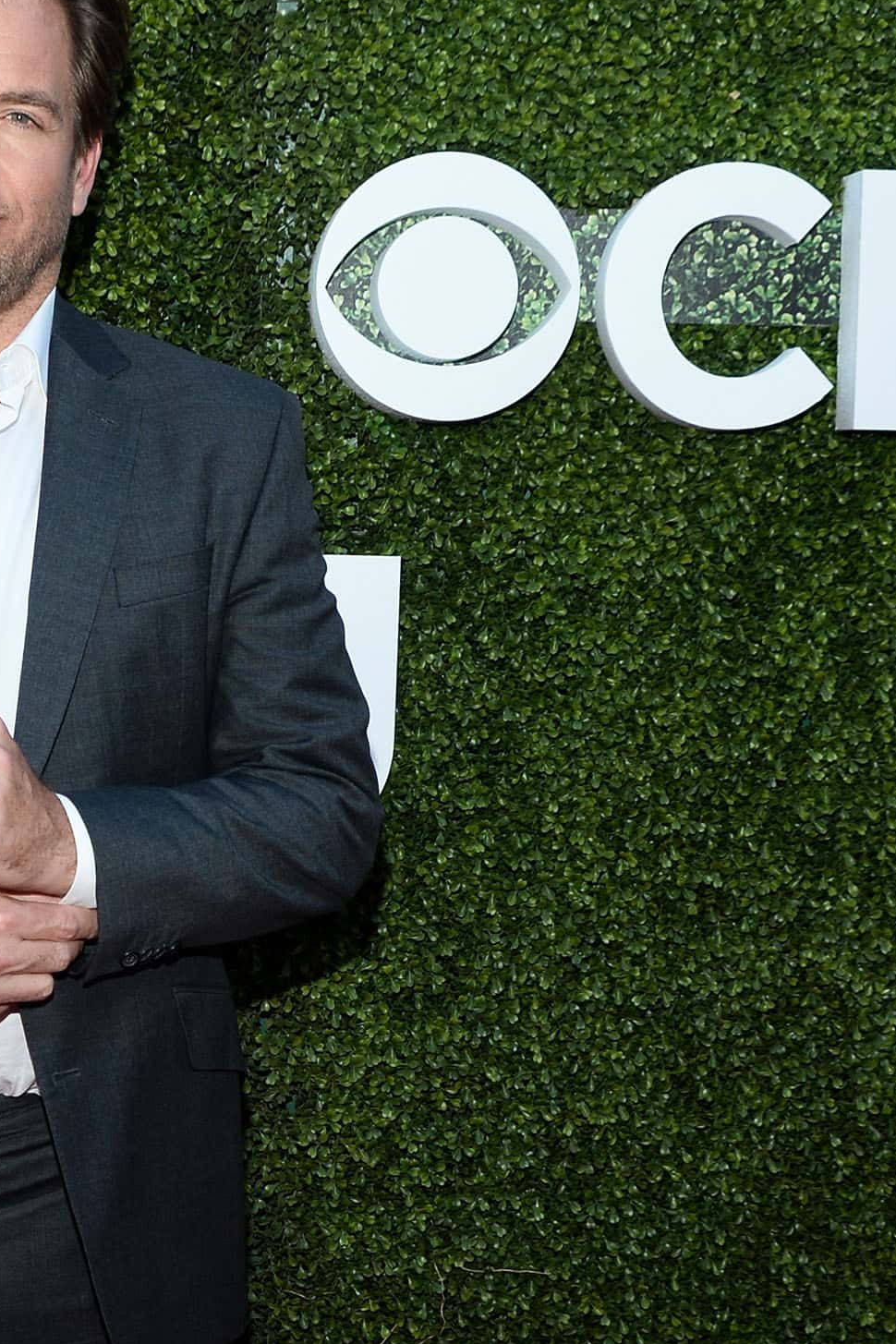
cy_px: 1144
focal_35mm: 66
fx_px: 2464
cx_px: -6
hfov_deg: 20.0
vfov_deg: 29.5
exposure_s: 1/250
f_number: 8
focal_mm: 32
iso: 640
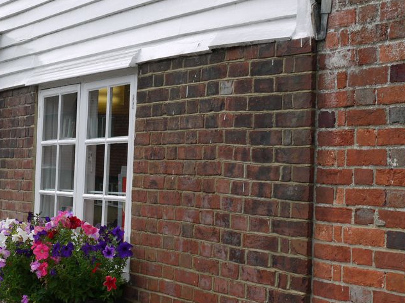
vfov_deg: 18.2
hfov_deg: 23.8
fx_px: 948
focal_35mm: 81
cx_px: 96
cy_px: 162
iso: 100
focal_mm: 25
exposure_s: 1/200
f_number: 9
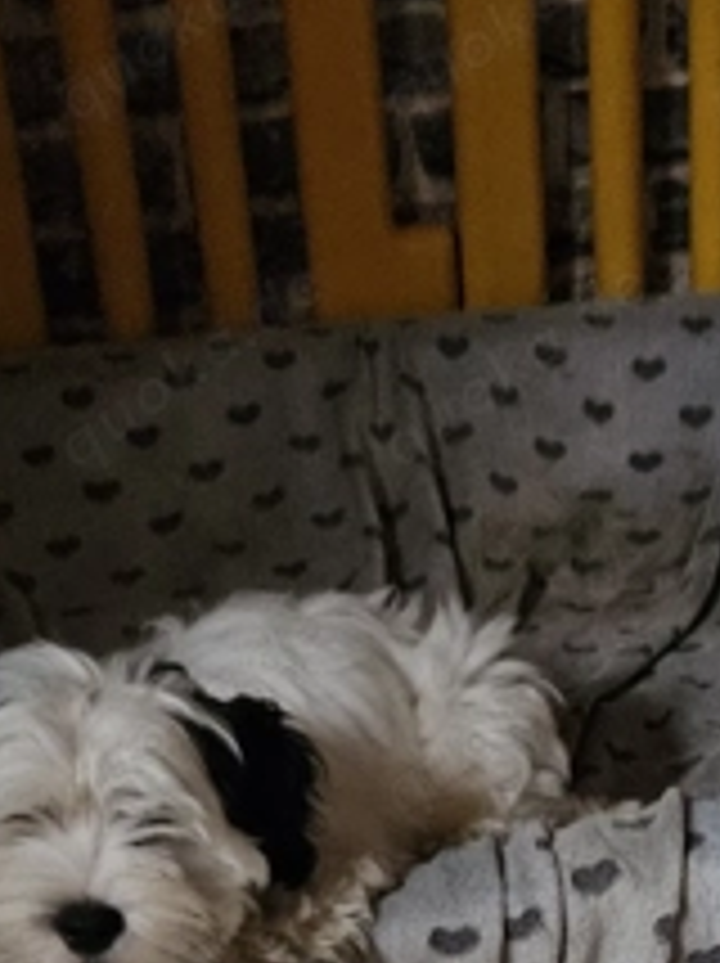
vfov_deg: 41.9
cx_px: 328
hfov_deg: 33.5
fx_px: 1195
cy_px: 774
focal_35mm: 43
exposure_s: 1/25.1
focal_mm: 5.4
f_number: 1.8
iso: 1000
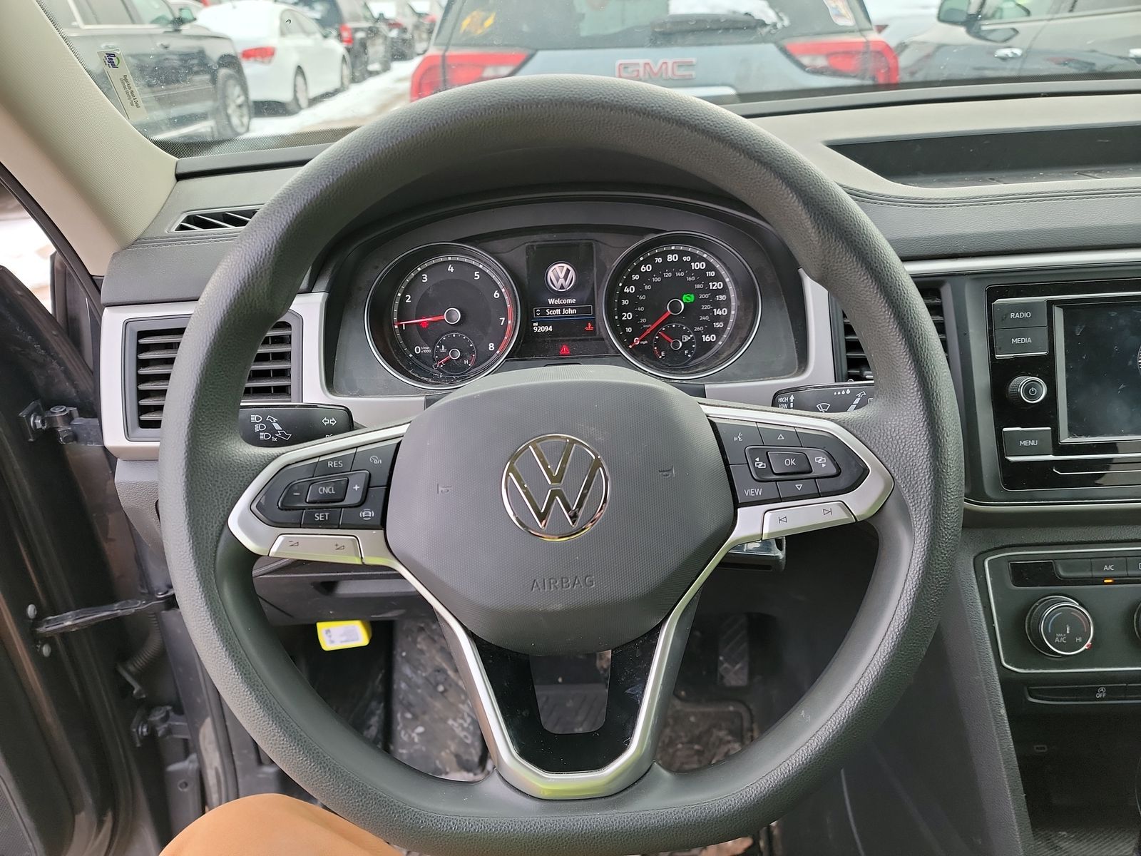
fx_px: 791
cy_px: 428
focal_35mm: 24
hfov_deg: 71.6
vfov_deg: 56.8
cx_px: 570
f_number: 1.8
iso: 82
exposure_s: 1/59
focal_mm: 6.7
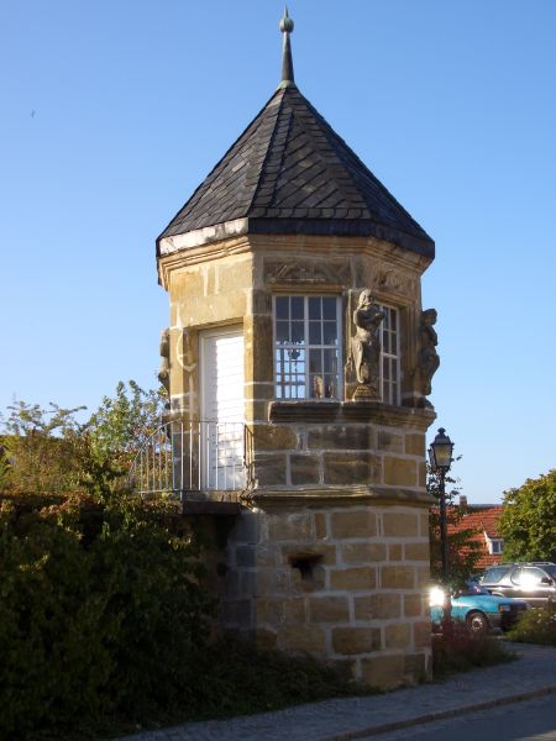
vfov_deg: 38.9
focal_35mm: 49
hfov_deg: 29.7
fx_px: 1049
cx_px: 278
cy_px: 370
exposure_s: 1/200
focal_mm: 8.2
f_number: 5
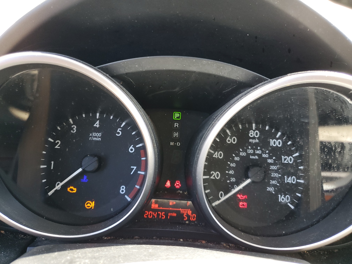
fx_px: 264
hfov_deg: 67.3
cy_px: 132
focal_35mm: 26
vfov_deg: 53.1
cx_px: 176
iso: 85
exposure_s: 1/120
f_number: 1.5
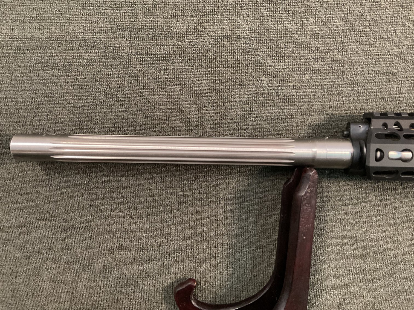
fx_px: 347
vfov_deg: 48.2
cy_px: 155
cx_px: 207
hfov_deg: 61.7
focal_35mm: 29
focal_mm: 3
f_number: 1.8
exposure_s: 1/30
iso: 500
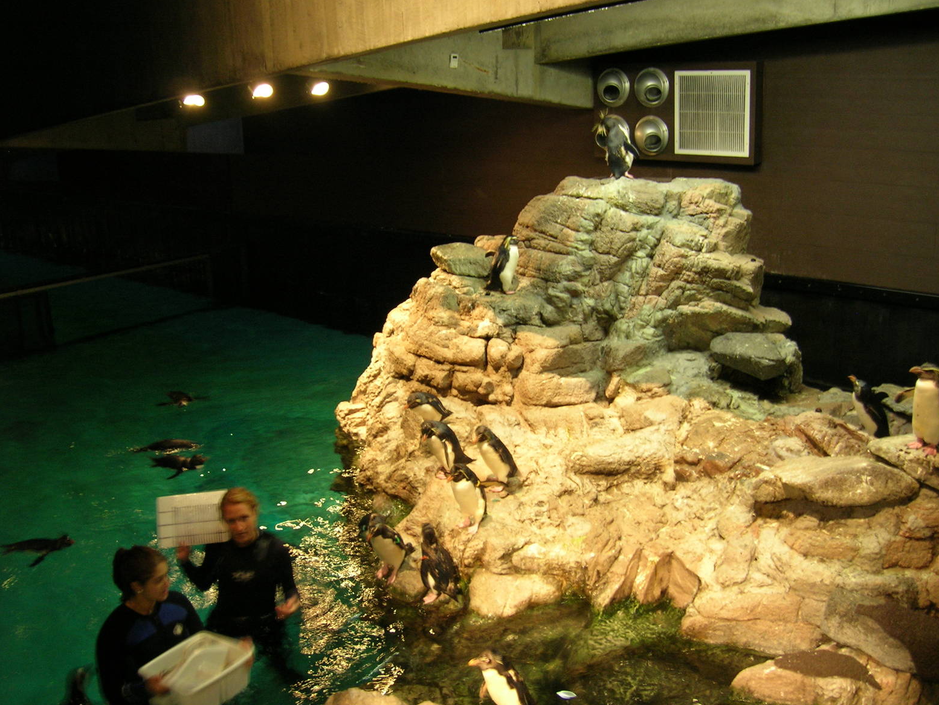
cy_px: 360
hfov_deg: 52.6
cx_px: 482
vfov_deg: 40.7
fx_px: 950
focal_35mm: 35
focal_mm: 5.7
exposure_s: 1/6.1
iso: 100
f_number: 2.9
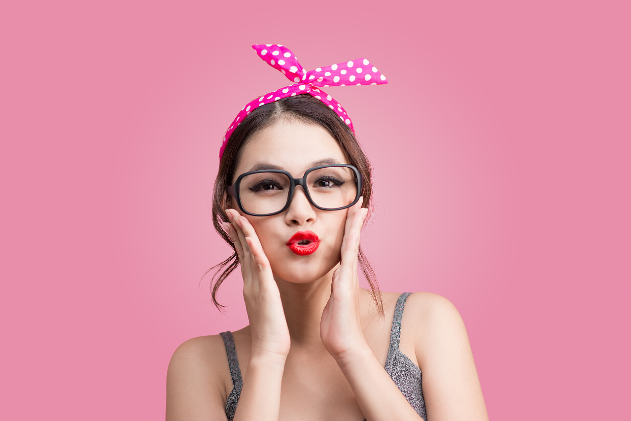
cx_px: 316
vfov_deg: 16.1
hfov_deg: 23.9
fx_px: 1490
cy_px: 210
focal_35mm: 85
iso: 100
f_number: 2.5
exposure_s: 1/160
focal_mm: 85
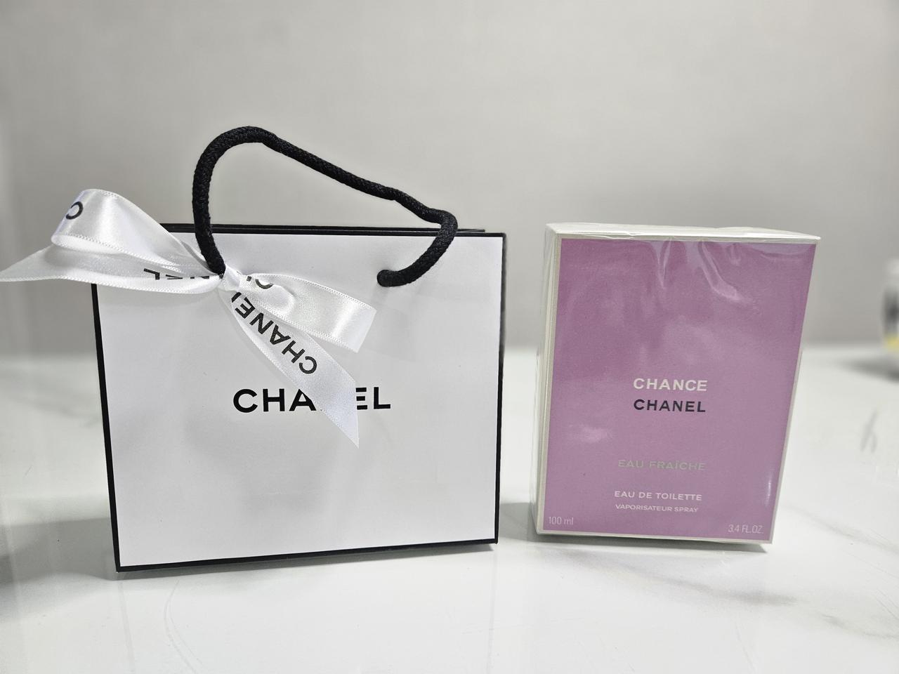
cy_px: 337
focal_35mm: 23
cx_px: 450
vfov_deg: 58.9
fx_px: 597
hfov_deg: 73.9
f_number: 1.8
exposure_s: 1/120
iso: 400
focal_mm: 5.4
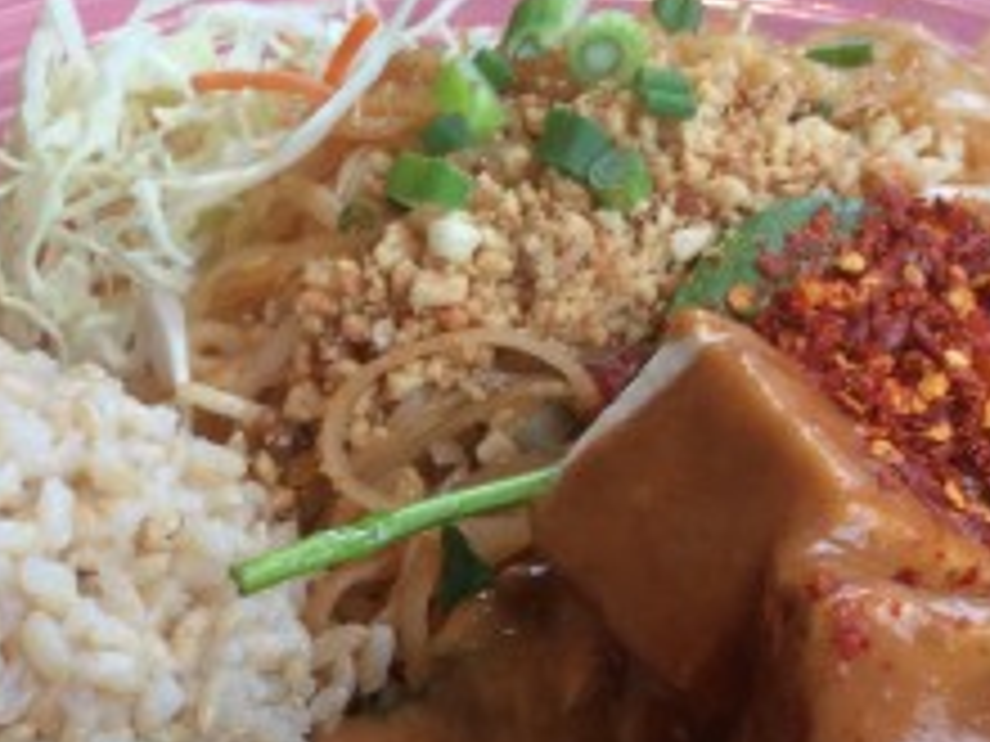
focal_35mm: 79
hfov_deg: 24.7
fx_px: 2259
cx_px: 441
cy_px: 841
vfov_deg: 17.9
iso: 40
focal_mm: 4.15
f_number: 2.2
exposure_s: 1/30
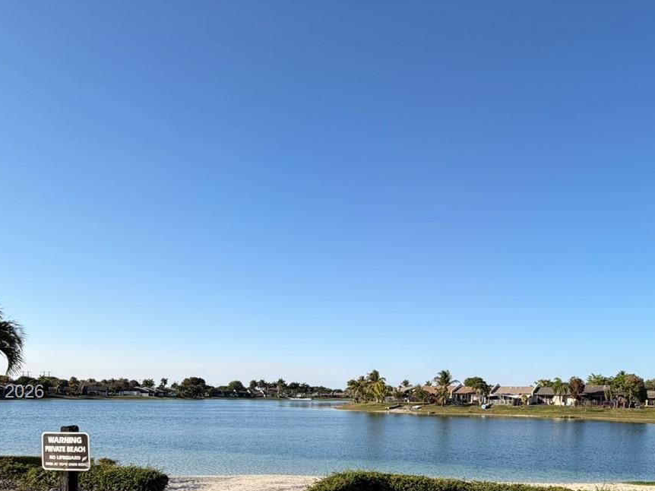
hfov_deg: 66.2
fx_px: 492
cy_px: 393
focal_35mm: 26
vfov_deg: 49.9
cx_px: 416
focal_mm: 2.22
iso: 25
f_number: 2.2
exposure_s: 1/770
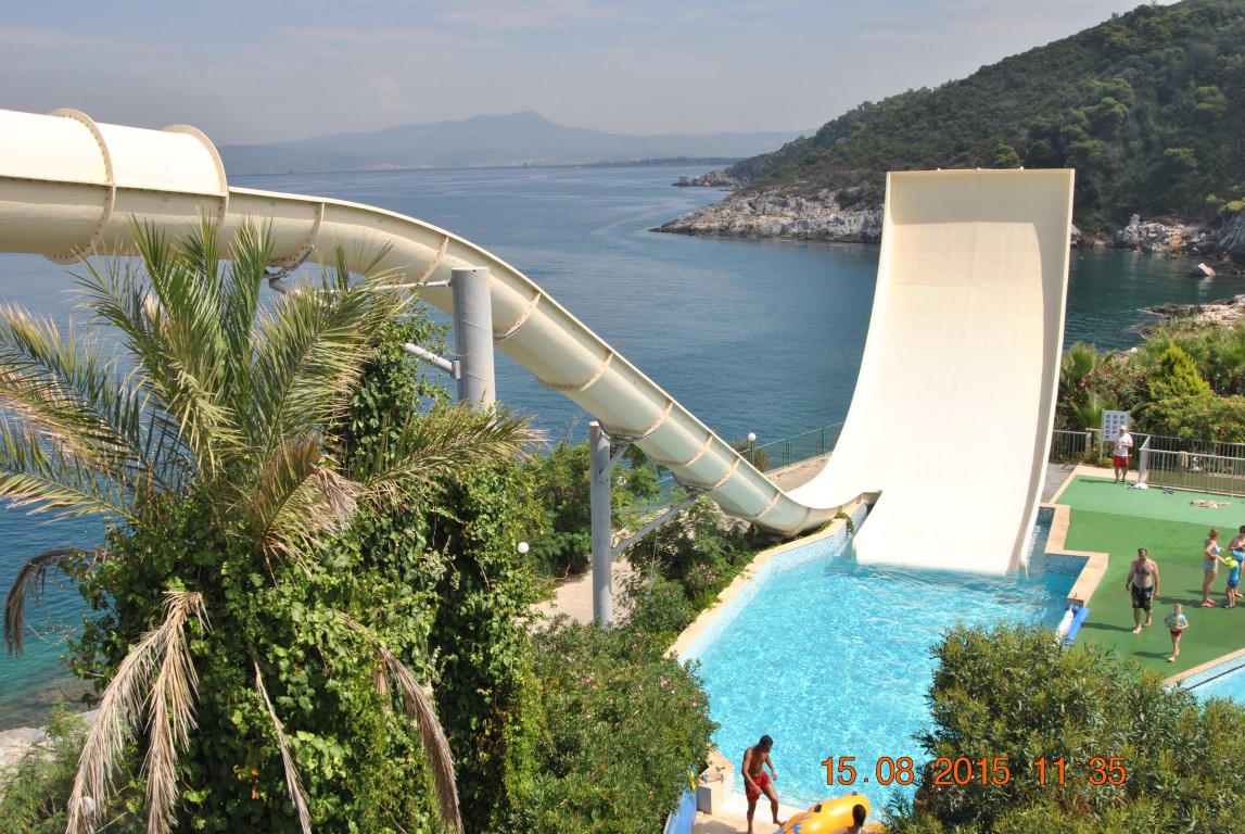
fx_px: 1247
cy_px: 417
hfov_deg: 53.1
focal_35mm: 36
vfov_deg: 37.0
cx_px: 622
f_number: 10
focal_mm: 24
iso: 100
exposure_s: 1/200
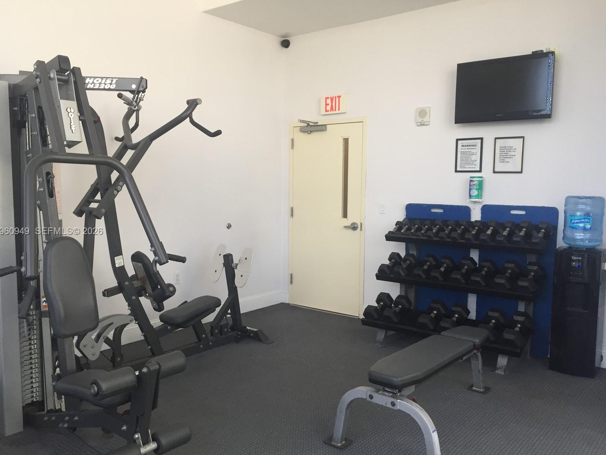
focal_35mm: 30
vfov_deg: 46.8
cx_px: 294
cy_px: 232
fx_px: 525
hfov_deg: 60.0
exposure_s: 1/30
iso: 64
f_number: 2.2
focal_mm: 4.15
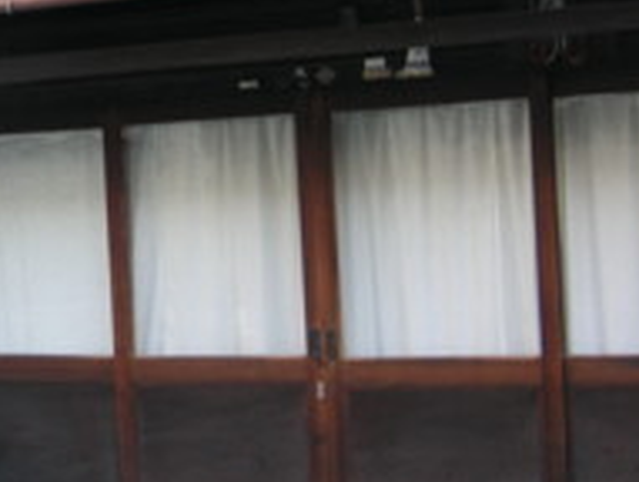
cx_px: 151
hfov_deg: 22.2
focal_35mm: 87
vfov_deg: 16.9
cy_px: 100
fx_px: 1609
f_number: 2.8
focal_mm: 6.1
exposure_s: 1/60
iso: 50
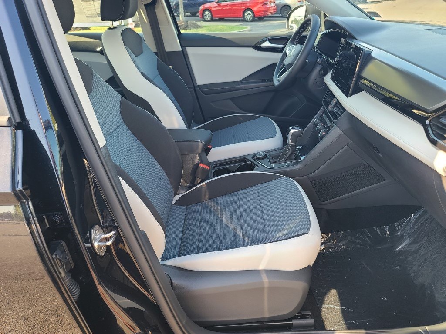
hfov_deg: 69.4
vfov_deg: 54.9
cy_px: 167
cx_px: 223
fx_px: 322
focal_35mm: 25
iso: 64
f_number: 1.8
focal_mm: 7
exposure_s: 1/120
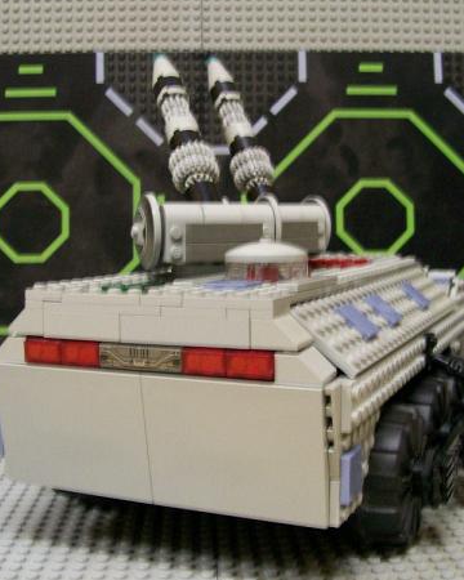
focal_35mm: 48
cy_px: 288
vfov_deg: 38.8
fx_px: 824
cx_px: 221
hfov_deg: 31.4
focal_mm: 6
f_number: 2.7
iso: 160
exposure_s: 1/13.1
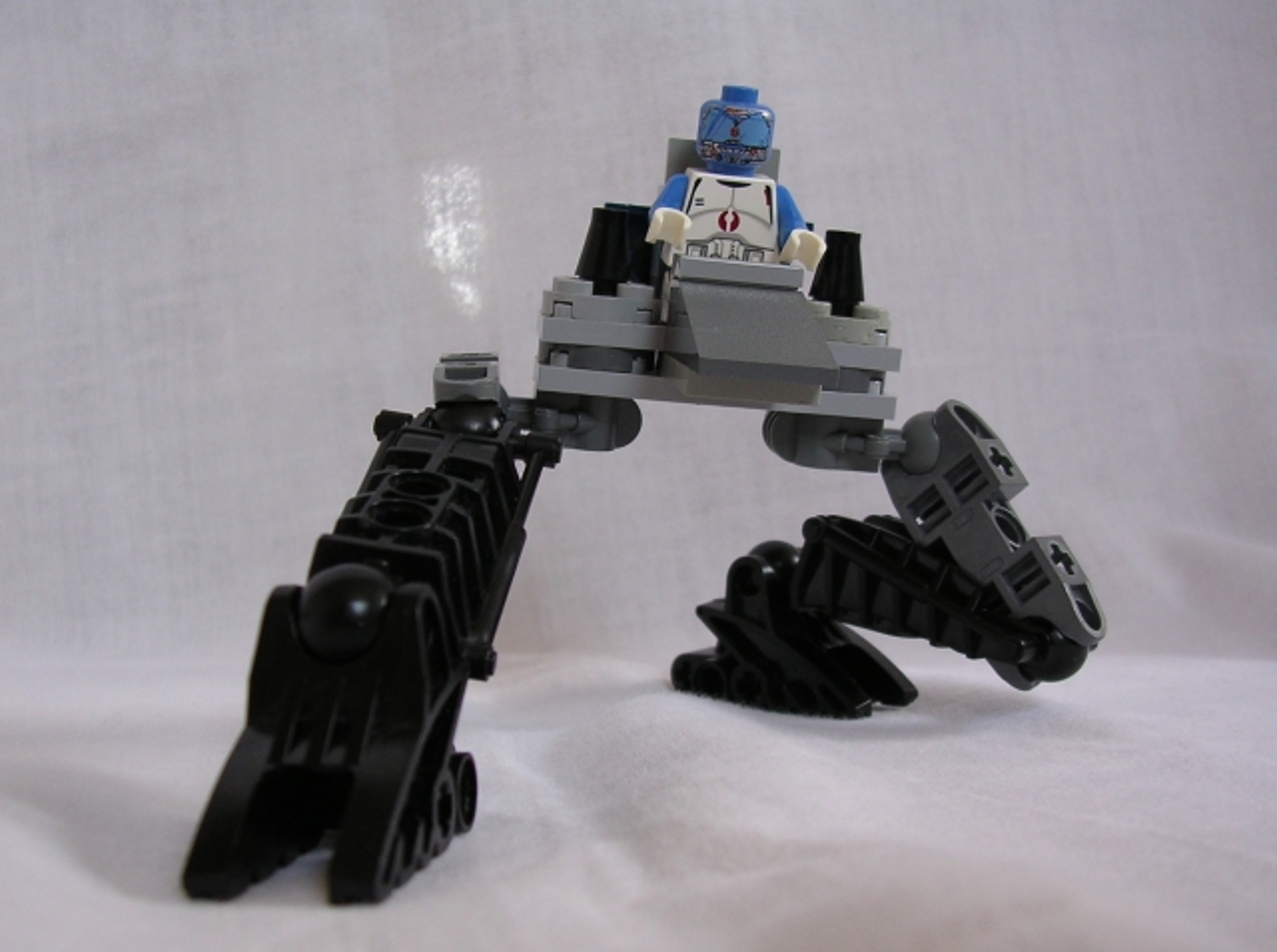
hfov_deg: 49.1
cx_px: 638
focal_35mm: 38
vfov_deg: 37.6
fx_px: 1399
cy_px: 476
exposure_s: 1/34.6
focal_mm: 5.8
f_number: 2.8
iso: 100
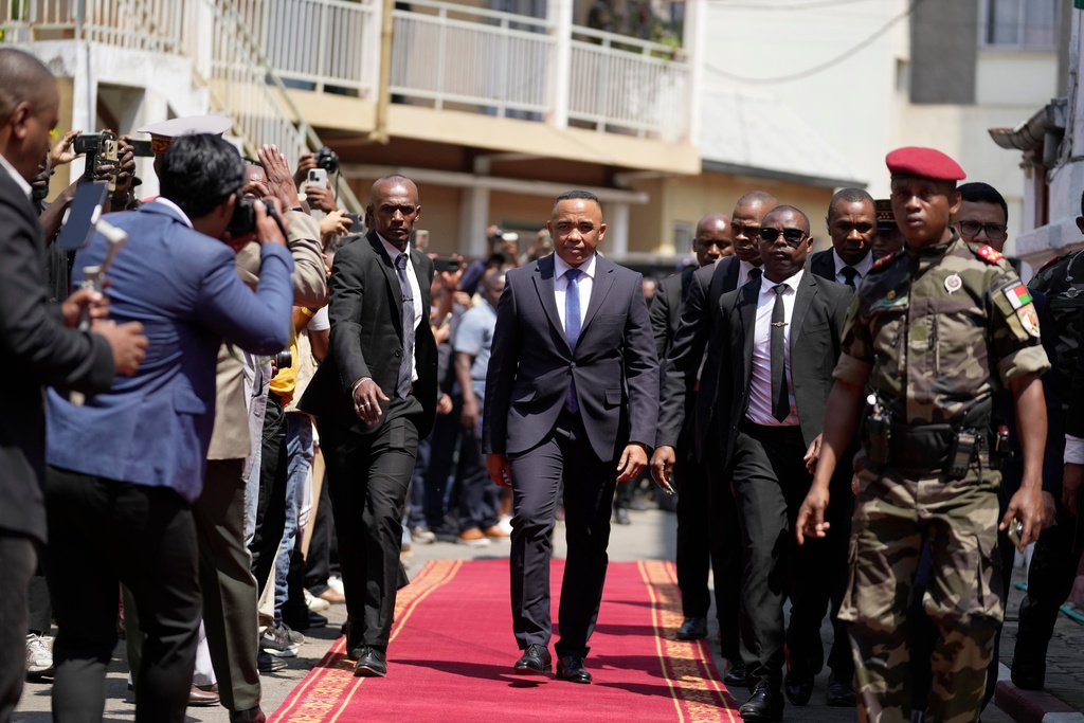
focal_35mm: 112
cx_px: 542
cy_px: 362
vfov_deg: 12.2
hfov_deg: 18.3
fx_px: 3373
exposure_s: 1/4000
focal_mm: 112
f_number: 2.8
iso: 500
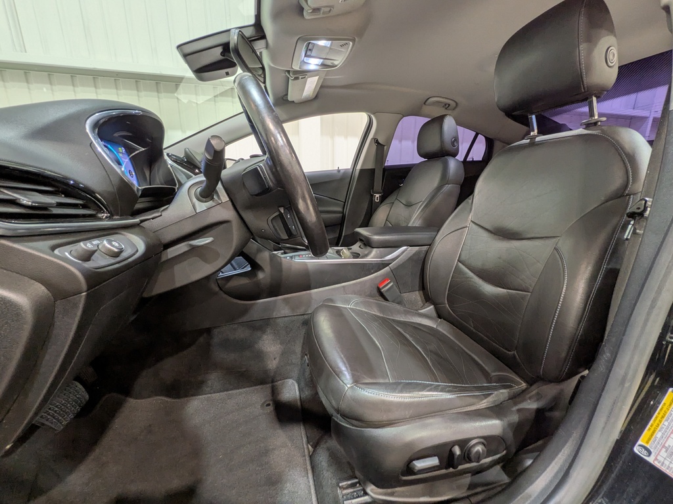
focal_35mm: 14
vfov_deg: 85.7
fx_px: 272
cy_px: 252
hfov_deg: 102.1
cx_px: 336
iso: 65
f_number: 2.2
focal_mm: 1.83
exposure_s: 1/25
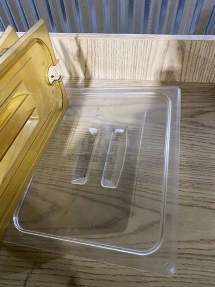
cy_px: 144
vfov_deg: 67.3
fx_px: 215
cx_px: 108
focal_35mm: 26
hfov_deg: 53.1
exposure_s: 1/49
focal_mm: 4.25
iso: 500
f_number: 1.8
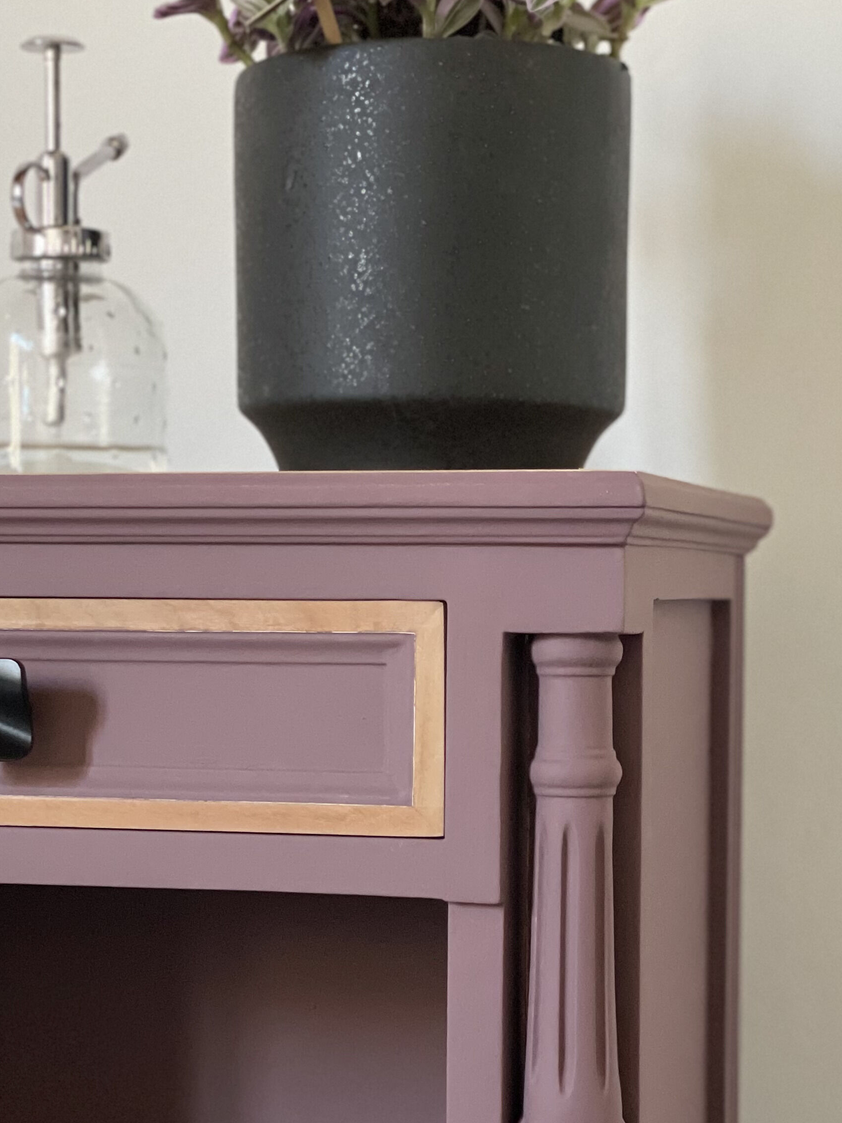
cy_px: 697
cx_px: 346
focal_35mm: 93
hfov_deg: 15.9
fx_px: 3016
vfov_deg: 21.0
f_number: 2
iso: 500
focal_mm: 6
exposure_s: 1/35
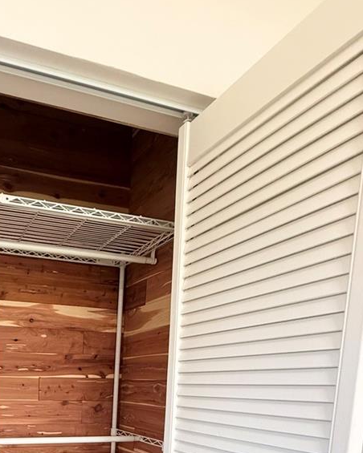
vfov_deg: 50.7
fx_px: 389
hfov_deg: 45.1
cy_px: 437
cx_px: 32
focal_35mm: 29
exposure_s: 1/60
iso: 320
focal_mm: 2.22
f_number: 2.2
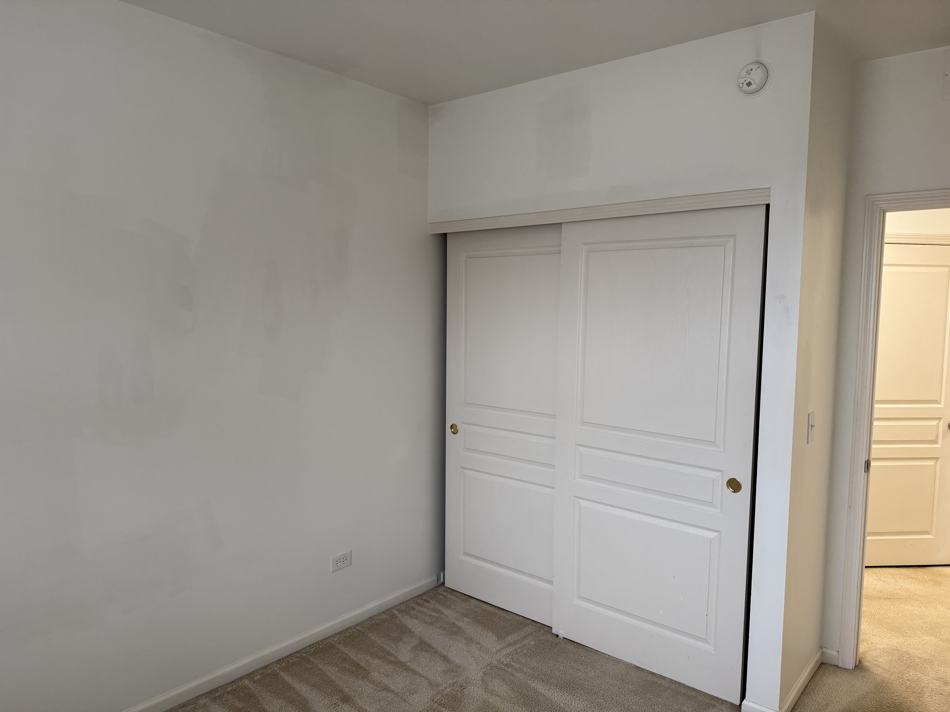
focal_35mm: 24
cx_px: 475
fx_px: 659
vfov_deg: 56.8
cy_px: 356
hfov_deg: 71.6
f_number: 1.78
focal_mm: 6.76
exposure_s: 1/120
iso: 200
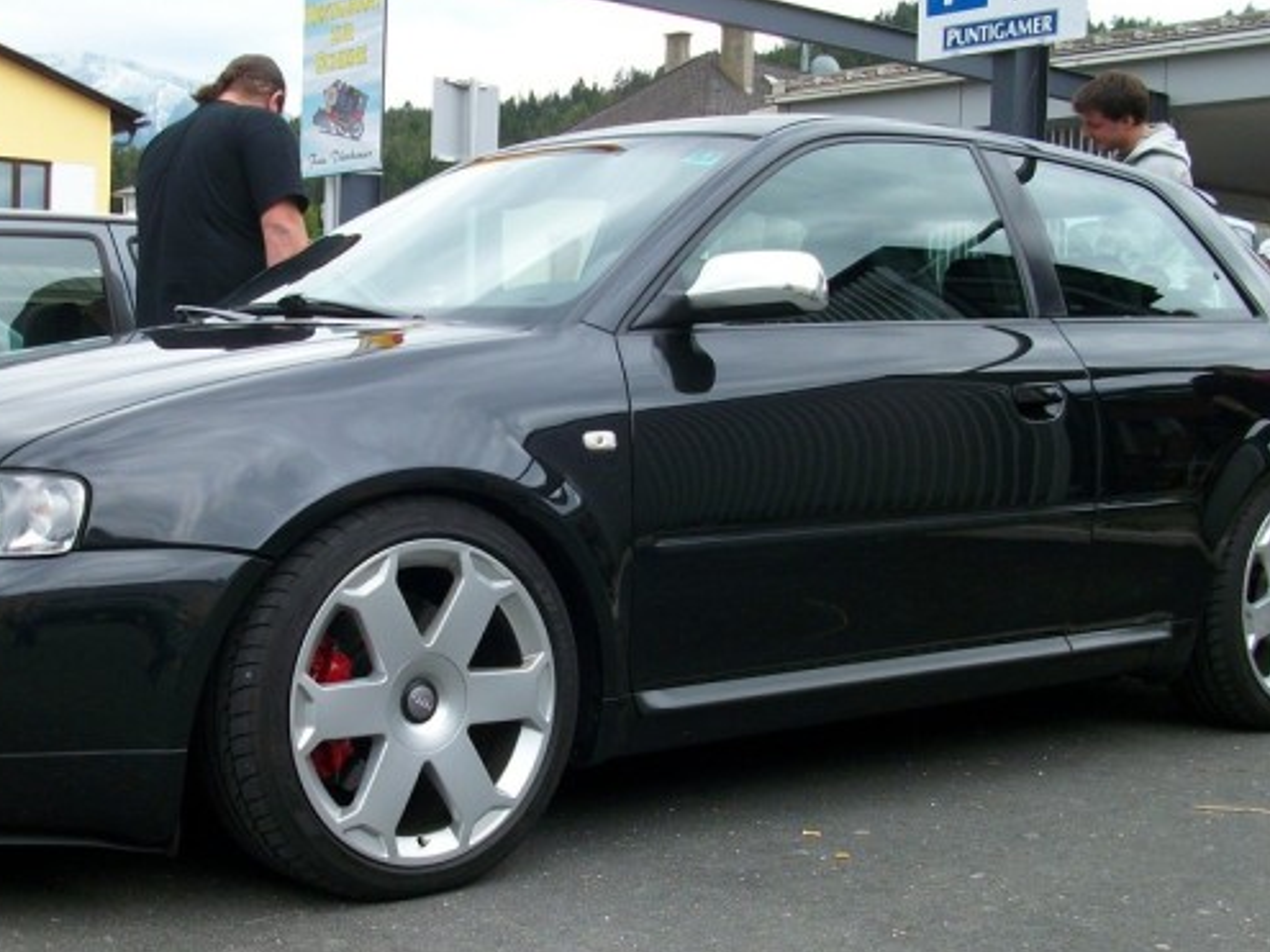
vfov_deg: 26.4
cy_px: 618
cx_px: 495
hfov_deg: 34.8
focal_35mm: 55
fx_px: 2017
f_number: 2.9
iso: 80
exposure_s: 1/345
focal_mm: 5.7
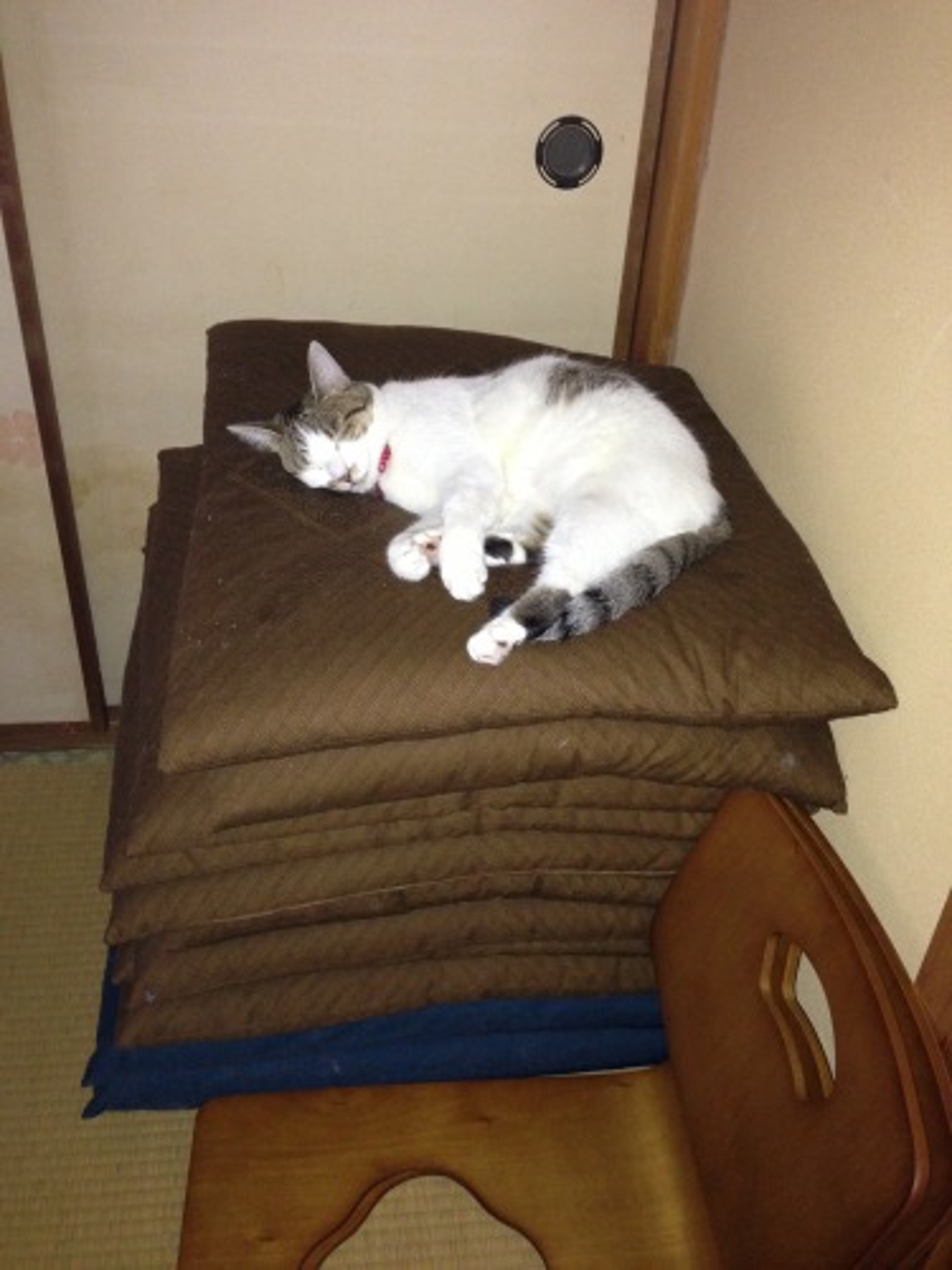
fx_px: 1210
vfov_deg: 55.4
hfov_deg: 42.9
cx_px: 476
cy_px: 635
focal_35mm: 33
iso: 250
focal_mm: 4.13
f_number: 2.4
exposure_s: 1/16
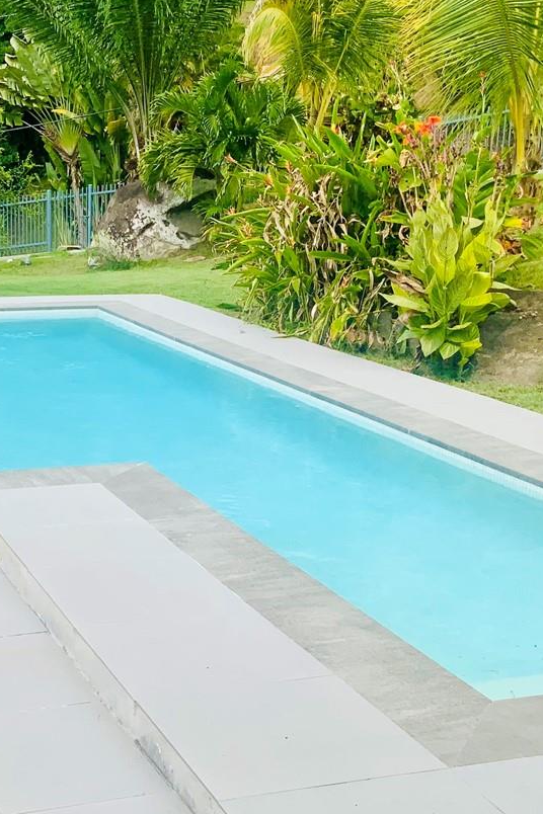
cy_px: 490
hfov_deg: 22.3
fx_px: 1357
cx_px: 117
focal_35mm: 60
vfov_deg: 33.3
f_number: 1.8
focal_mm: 3
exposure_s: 1/1035
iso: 16
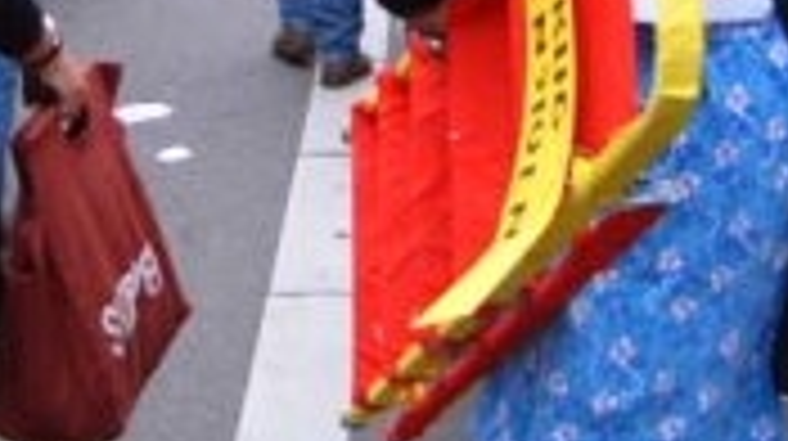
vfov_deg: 11.9
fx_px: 2066
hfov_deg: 21.3
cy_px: -99
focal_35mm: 99
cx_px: 164
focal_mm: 6.2
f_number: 2.9
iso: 63
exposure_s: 1/125
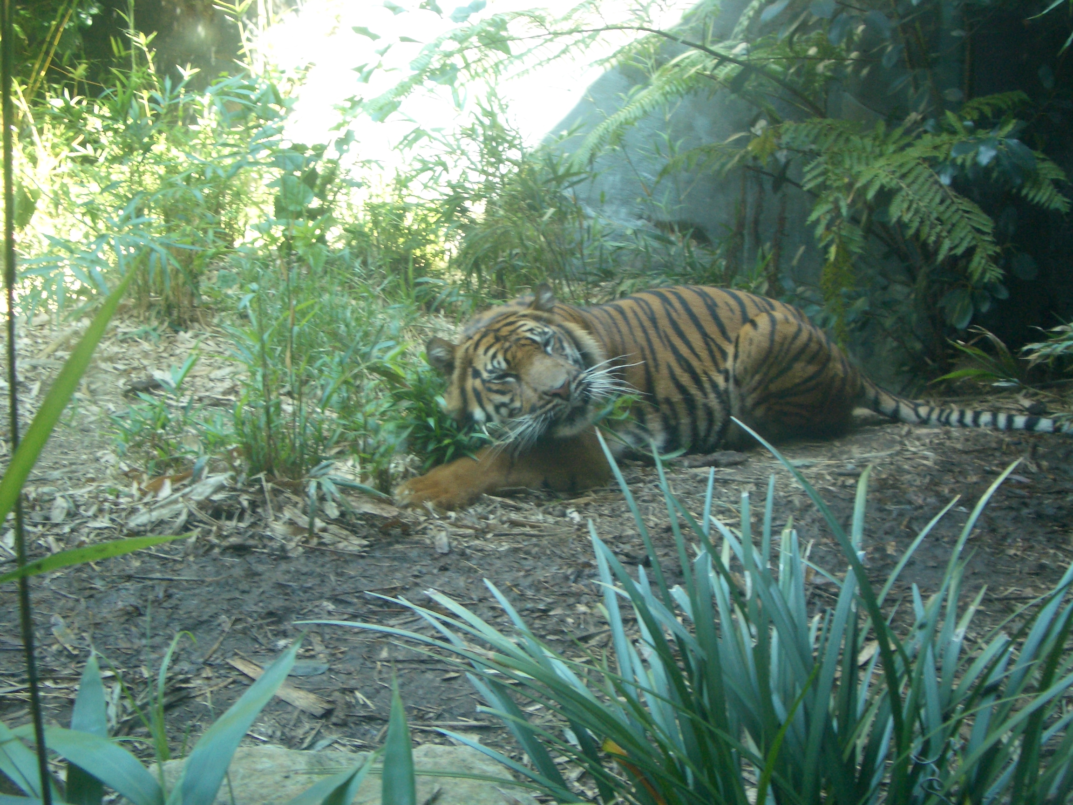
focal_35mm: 41
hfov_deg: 45.8
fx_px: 1271
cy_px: 402
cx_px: 536
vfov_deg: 35.1
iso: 100
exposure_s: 1/30
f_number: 2.8
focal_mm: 6.8
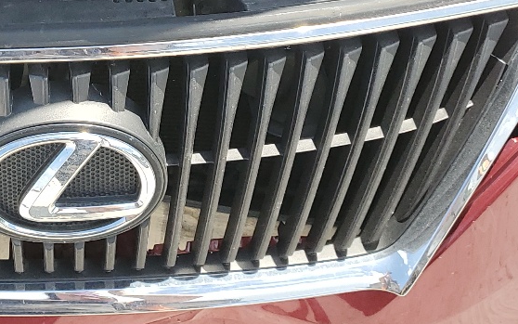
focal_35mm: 79
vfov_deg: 15.4
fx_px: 1115
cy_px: -142
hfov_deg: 25.0
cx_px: 9
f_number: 1.5
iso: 50
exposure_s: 1/1250
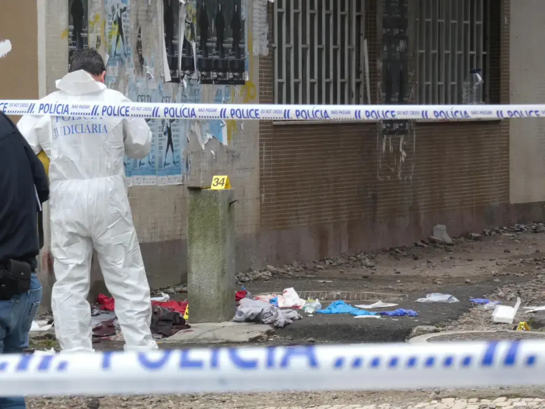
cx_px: 272
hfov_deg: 6.8
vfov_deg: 5.1
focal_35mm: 291
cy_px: 204
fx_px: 4582
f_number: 5.5
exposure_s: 1/80
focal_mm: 52.2
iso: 160
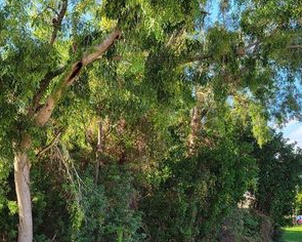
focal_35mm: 43
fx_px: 384
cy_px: 171
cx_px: 103
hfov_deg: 42.4
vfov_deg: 34.4
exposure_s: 1/376
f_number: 1.8
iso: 40
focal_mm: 5.4
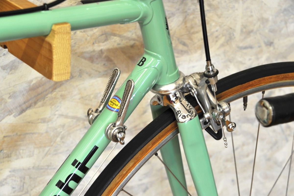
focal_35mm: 105
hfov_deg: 19.5
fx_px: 857
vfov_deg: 13.0
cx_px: 147
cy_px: 98
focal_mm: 105
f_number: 11
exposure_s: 1/5
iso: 800
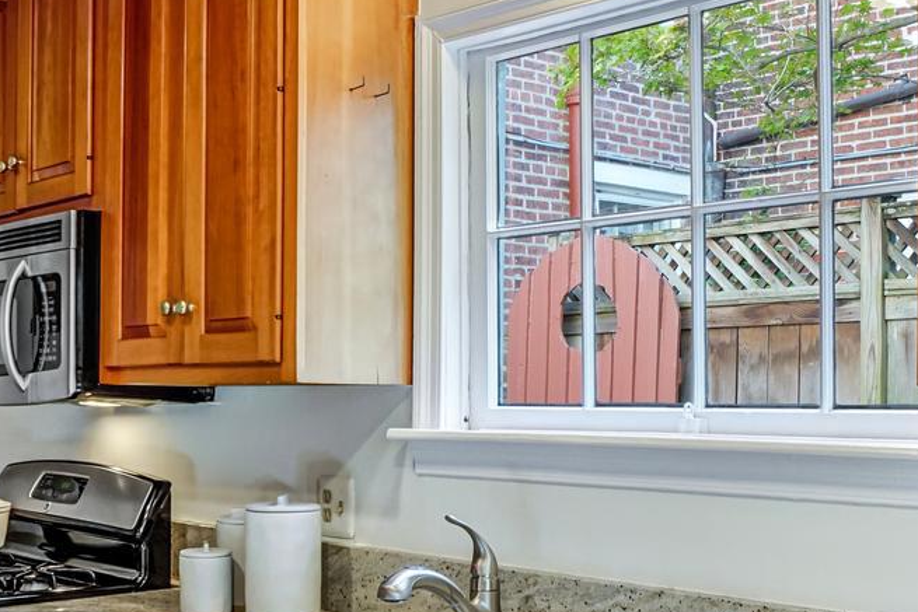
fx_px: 1275
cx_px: 322
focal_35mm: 50
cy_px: 401
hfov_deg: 39.2
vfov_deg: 26.9
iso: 640
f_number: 8
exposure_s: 1/15
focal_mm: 16
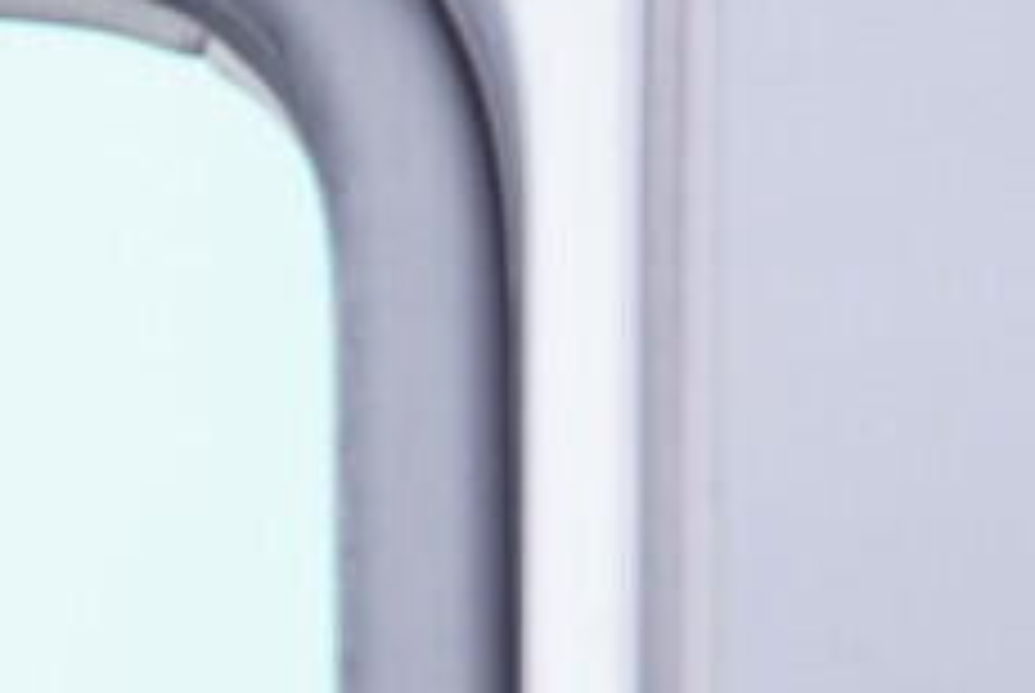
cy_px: 2138
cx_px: -1948
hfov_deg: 8.0
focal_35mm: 225
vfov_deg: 5.7
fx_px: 6477
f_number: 2.8
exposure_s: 1/40
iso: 250
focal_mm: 24
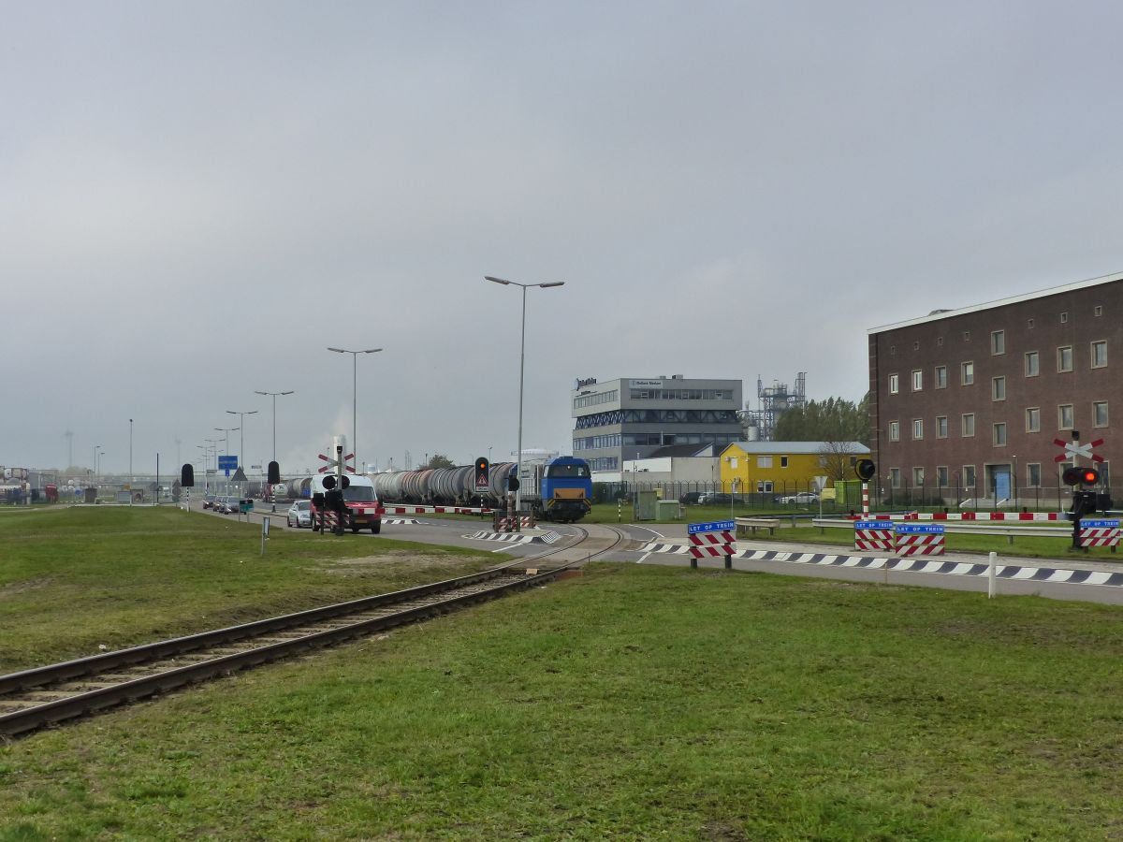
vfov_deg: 30.9
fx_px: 1525
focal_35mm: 47
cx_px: 562
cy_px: 421
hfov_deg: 40.4
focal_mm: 8.4
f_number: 4
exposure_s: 1/1300
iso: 250
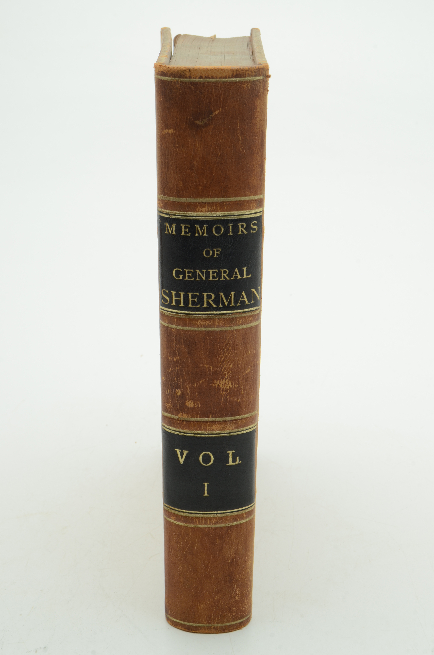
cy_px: 328
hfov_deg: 23.7
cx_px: 217
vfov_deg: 35.1
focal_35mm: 57
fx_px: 1035
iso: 200
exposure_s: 1/125
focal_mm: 38
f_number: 14
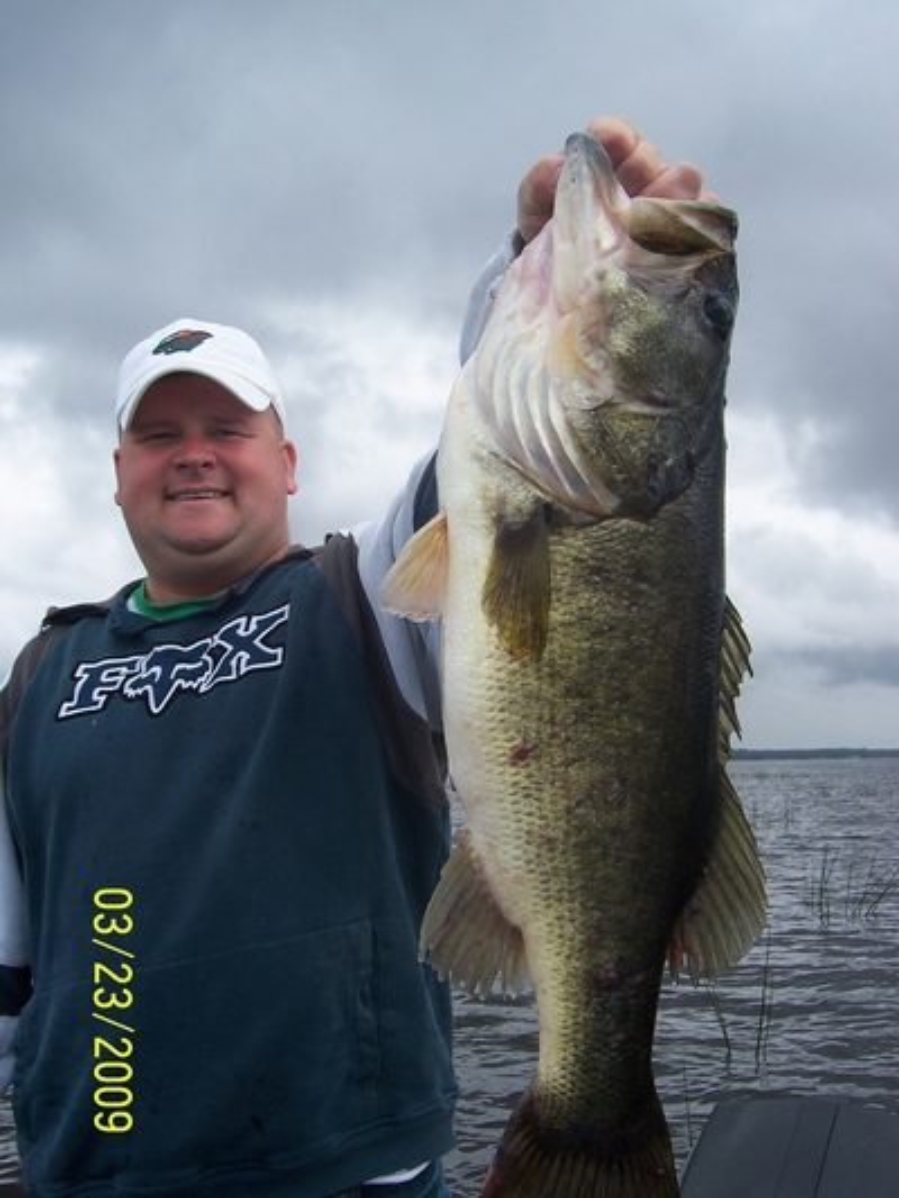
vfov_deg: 50.1
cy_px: 599
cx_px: 450
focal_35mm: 37
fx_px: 1281
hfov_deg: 38.7
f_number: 5.6
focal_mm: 5.6
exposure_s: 1/350
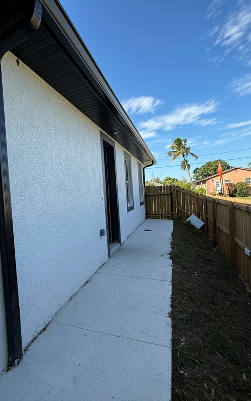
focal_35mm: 20
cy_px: 199
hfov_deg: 57.8
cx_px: 76
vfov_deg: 85.1
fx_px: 219
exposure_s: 1/809
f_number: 2.2
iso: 50
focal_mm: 2.22
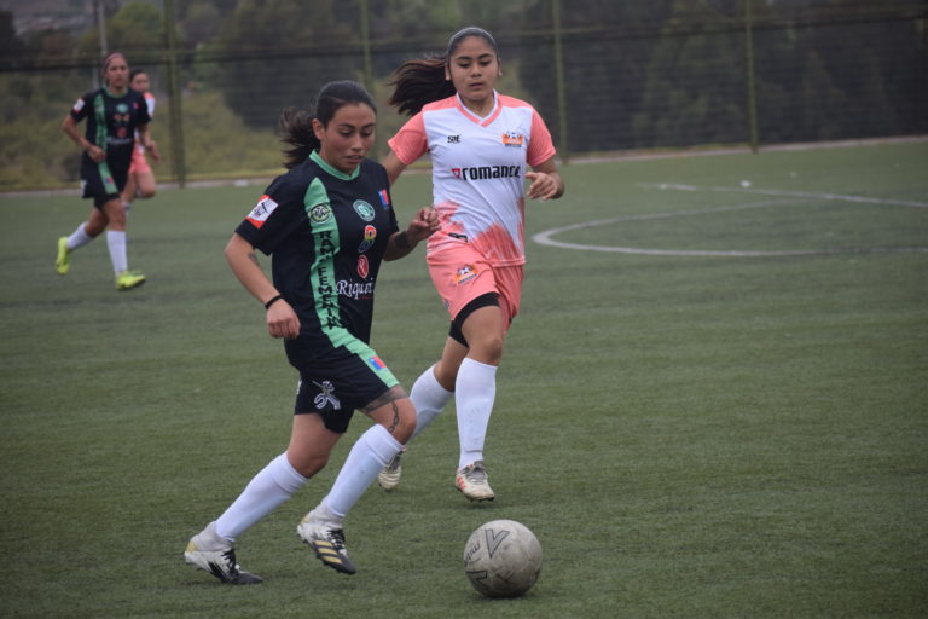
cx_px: 464
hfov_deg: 11.4
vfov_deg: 7.6
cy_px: 310
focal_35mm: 180
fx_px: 4640
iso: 400
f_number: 4.8
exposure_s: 1/1000
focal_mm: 120
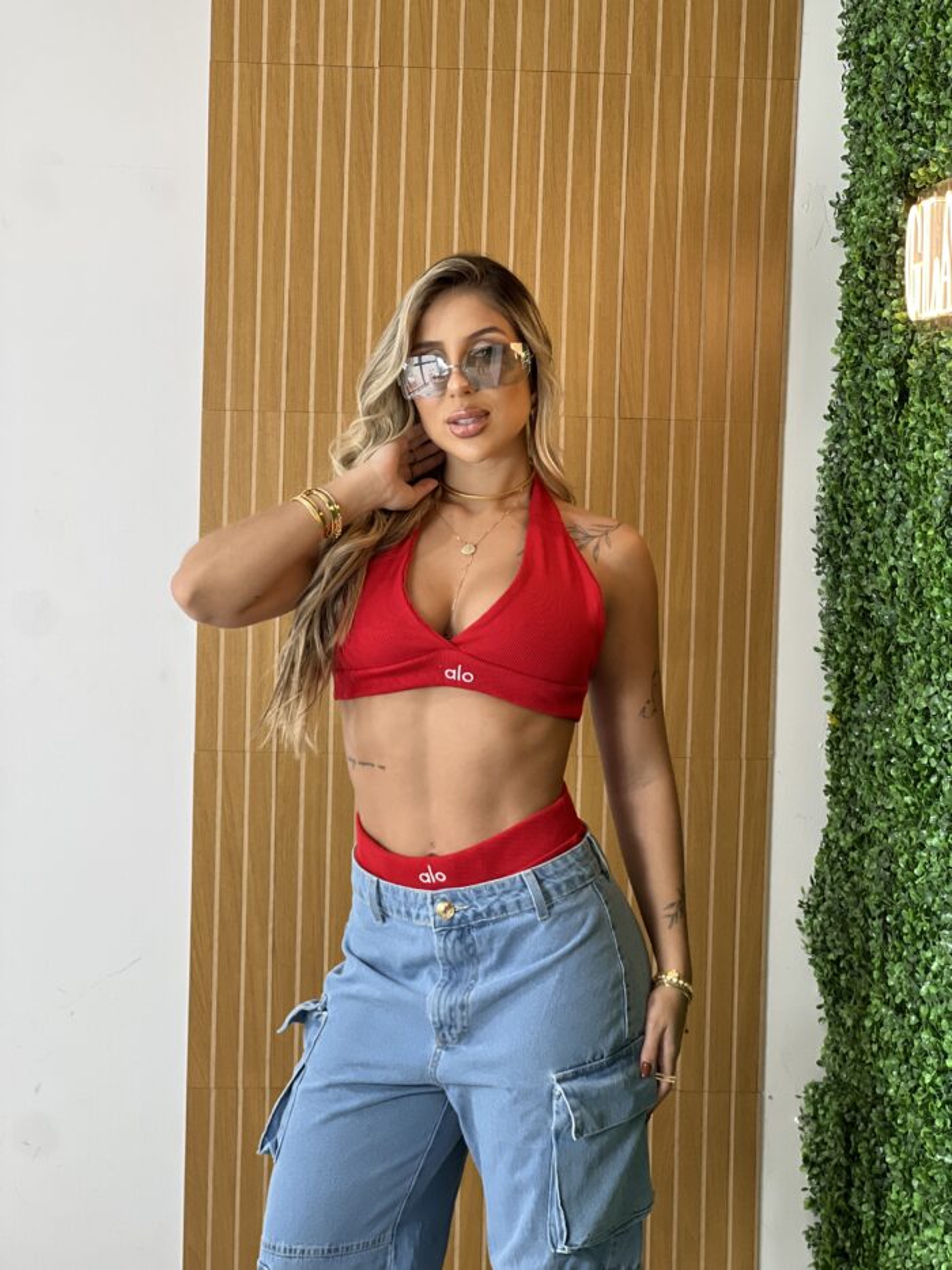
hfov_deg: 19.1
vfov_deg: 25.3
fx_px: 2823
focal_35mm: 77
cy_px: 635
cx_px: 476
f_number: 2.8
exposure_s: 1/120
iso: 125
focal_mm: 9
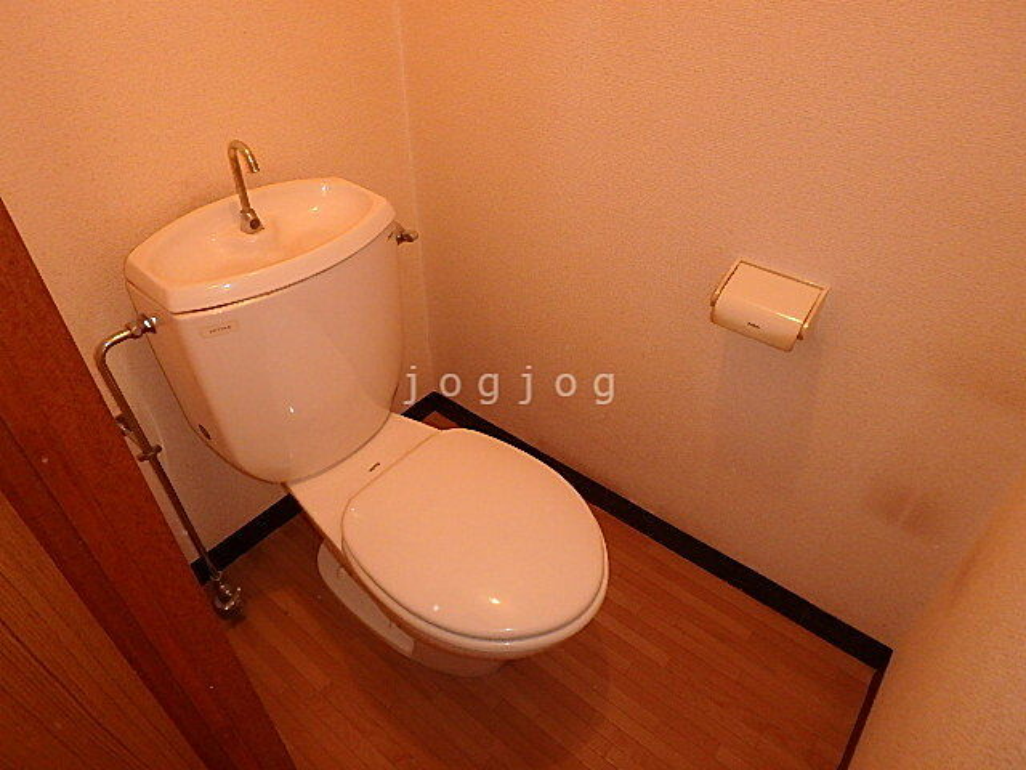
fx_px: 682
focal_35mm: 23
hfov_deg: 73.9
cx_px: 513
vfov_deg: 58.9
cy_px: 385
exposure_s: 1/30
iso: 400
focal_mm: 4
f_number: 3.8
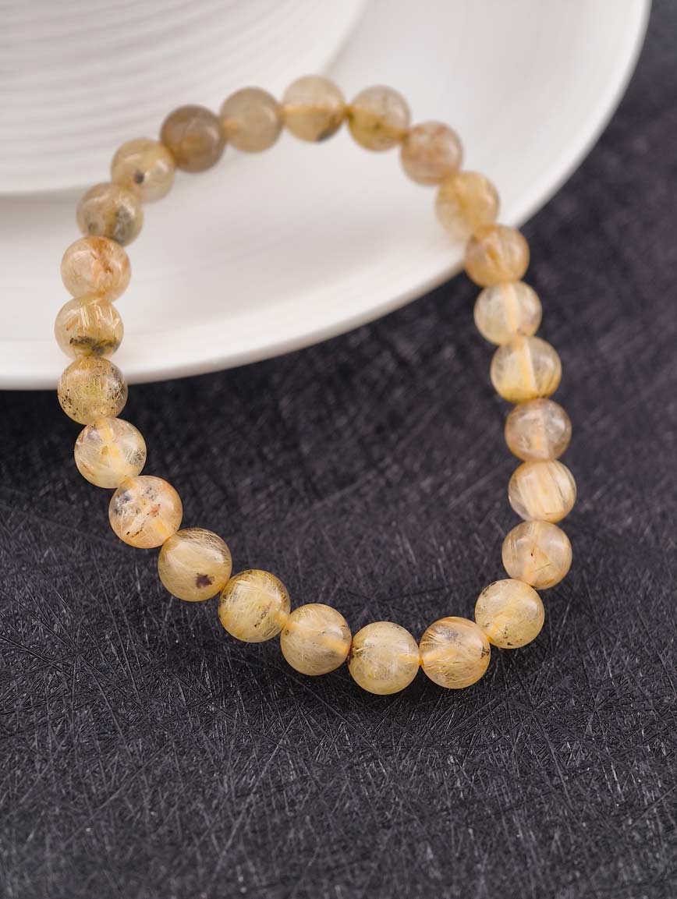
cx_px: 338
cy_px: 450
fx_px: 2211
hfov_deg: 17.4
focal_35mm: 85
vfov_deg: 23.0
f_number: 2.67
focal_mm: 22.48
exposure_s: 1/160
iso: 125
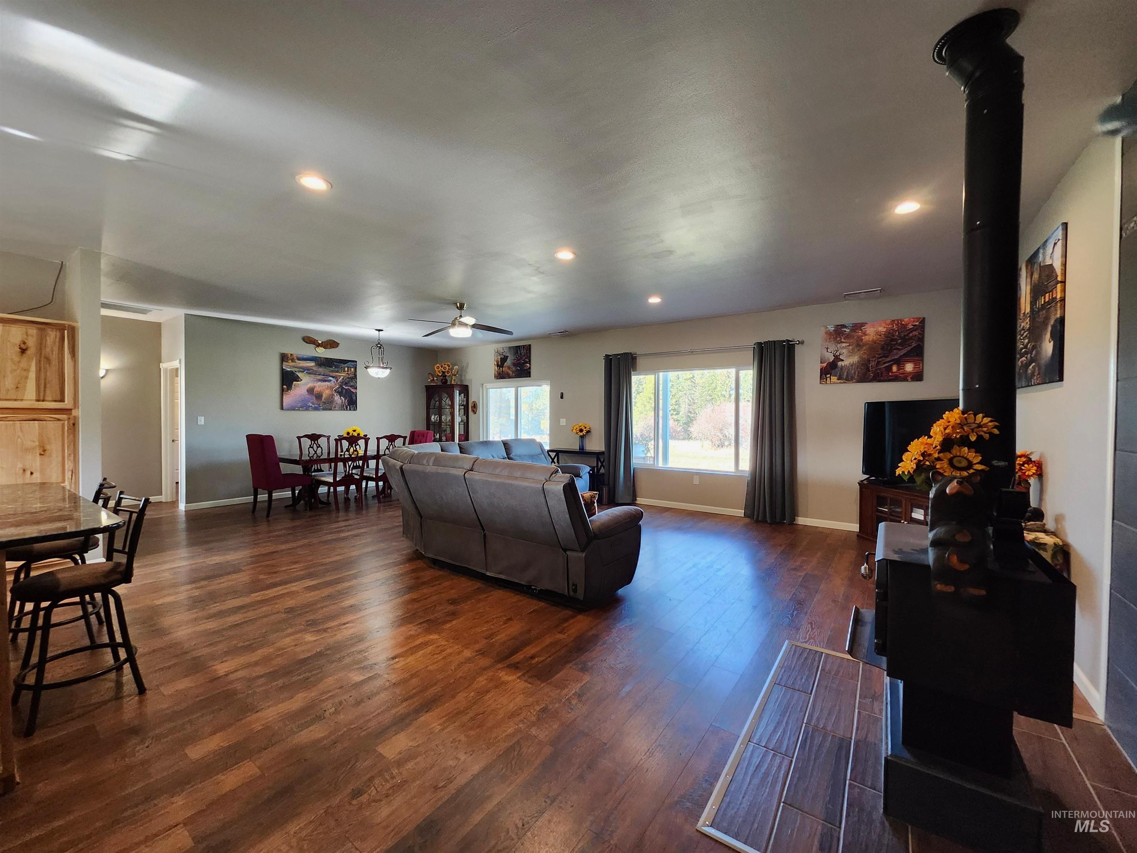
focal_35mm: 13
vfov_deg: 89.9
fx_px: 427
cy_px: 426
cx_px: 568
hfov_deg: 106.2
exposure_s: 1/60
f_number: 2.2
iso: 400
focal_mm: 1.74
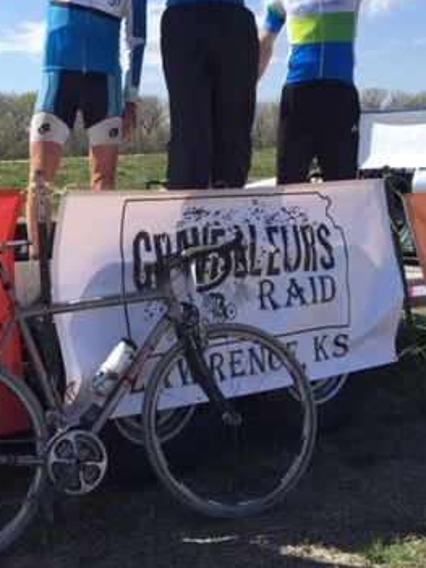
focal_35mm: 53
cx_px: 157
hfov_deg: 27.5
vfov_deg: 36.0
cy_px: 219
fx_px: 869
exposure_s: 1/1799
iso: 32
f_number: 2.2
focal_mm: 4.15
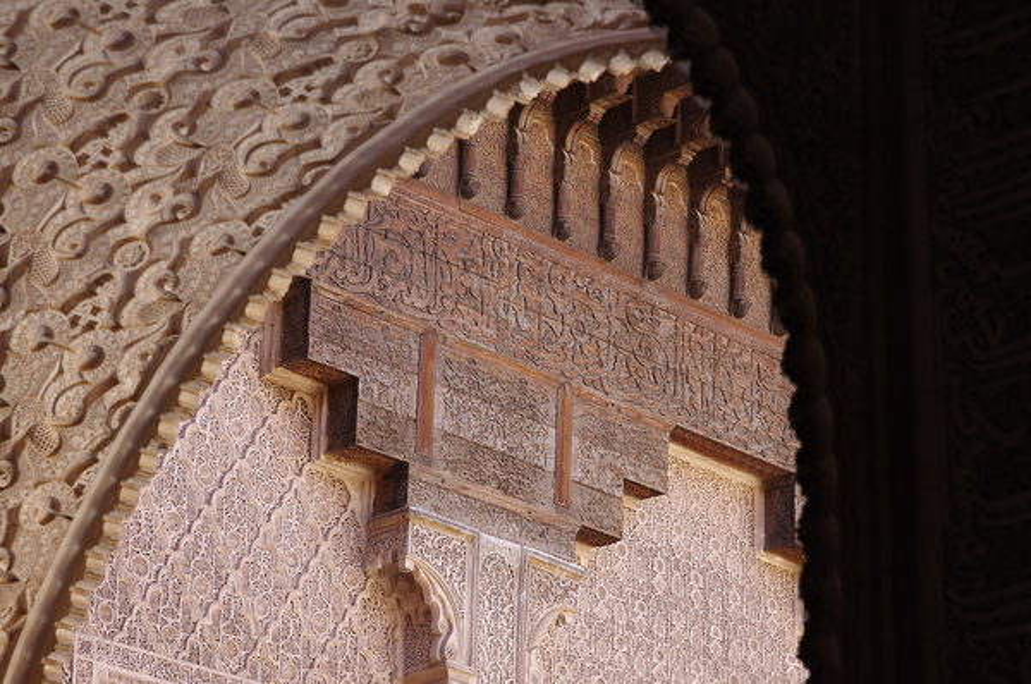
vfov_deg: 10.8
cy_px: 342
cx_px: 516
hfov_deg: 16.2
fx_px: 3631
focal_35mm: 127
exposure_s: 1/125
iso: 800
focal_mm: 85
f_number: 9
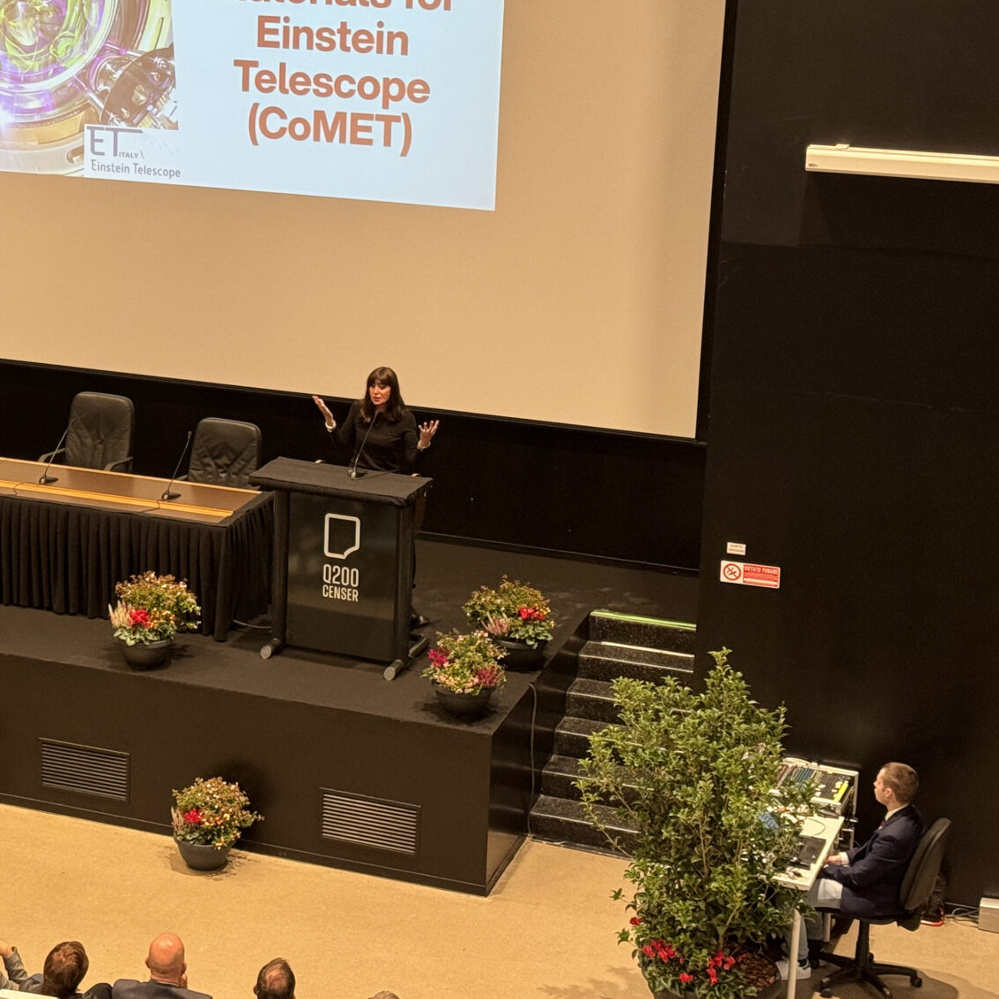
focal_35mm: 77
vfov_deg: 22.4
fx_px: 2514
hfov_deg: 22.1
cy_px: 346
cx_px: 147
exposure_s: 1/50
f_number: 1.78
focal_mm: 6.86
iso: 125
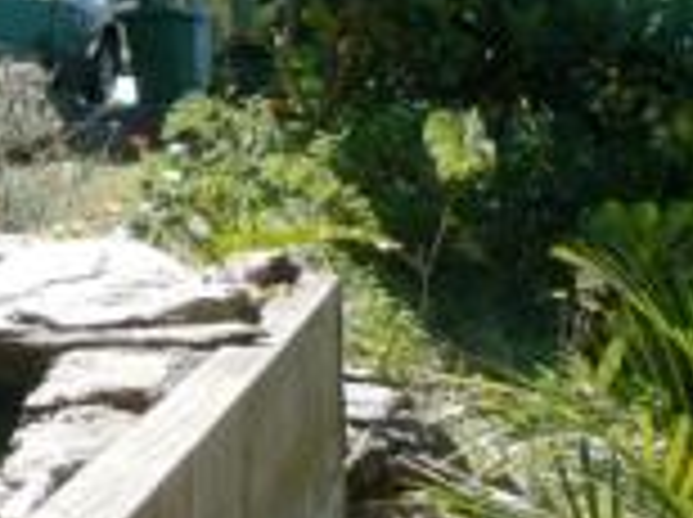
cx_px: -166
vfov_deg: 13.5
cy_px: -153
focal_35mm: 105
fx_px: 2099
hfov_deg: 17.7
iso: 100
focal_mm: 6
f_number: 3.6
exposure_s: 1/800
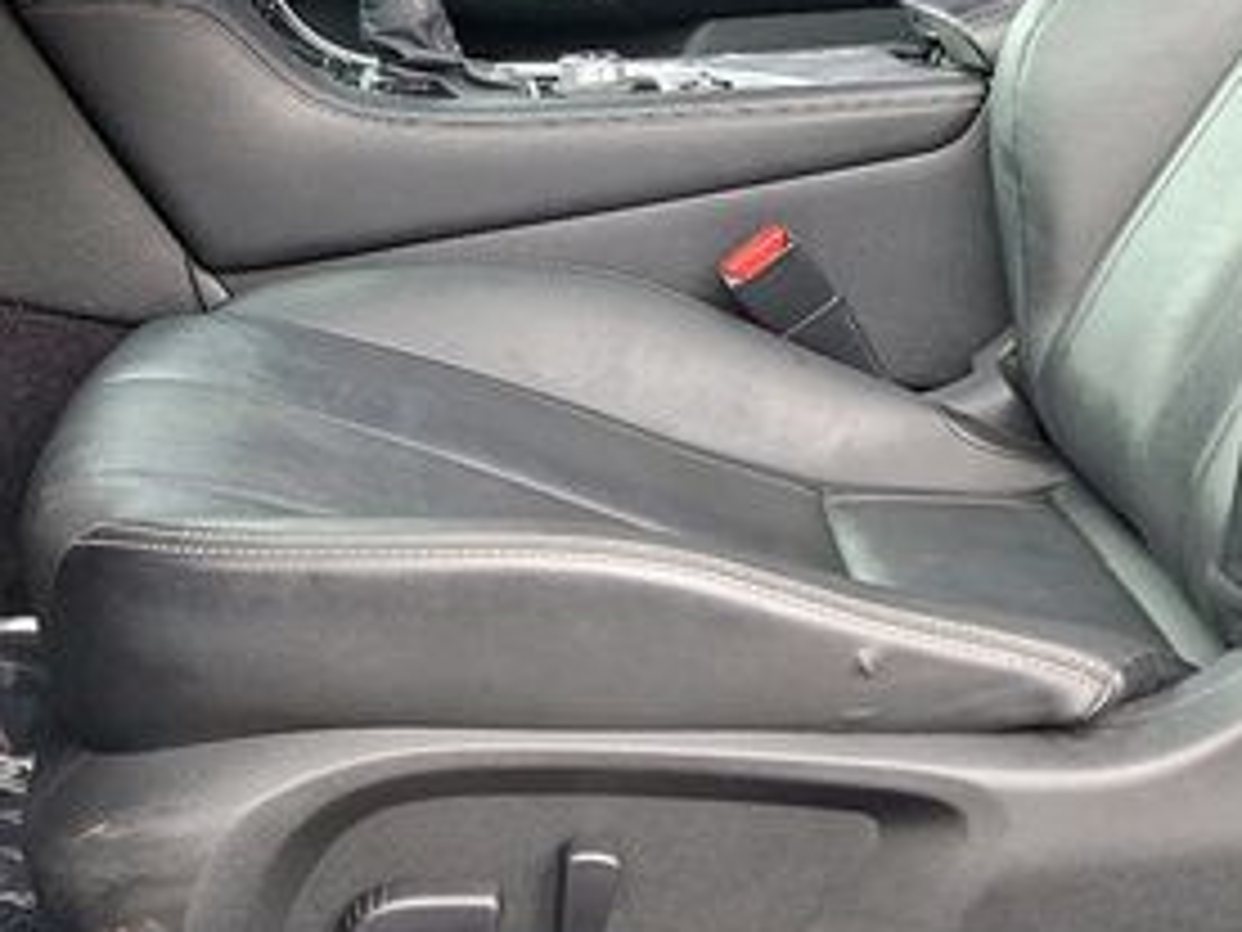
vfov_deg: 23.6
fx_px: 2081
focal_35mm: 58
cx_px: 860
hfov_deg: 32.9
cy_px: -99
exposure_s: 1/120
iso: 50
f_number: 1.8
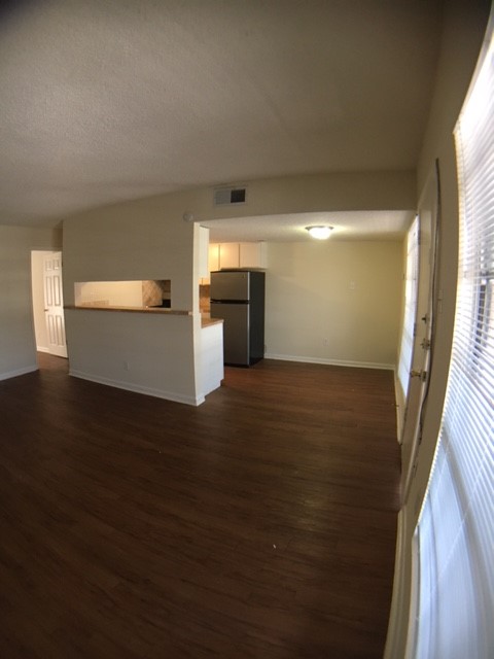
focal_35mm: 29
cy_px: 330
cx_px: 247
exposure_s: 1/30
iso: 125
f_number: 2.2
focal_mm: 4.15
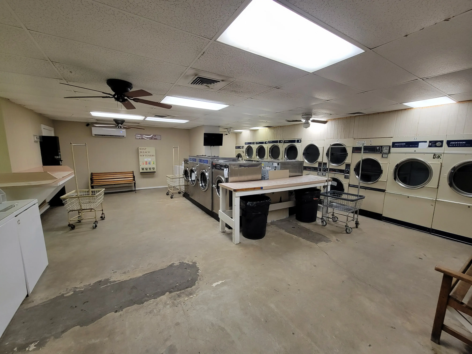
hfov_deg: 106.2
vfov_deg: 89.9
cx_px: 236
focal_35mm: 13
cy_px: 177
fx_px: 177
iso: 200
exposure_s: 1/60
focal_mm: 2.2
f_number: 2.2
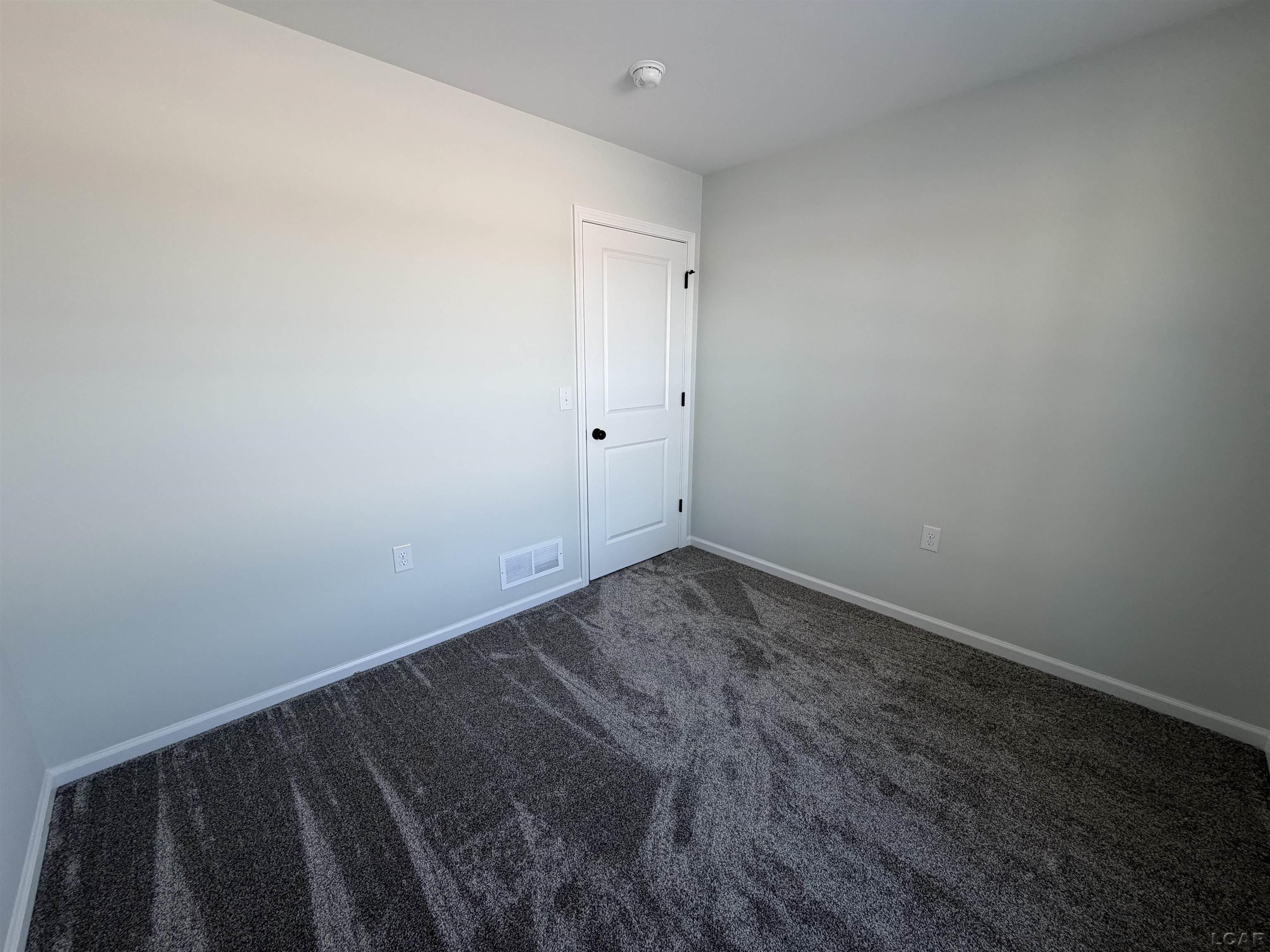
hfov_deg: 102.1
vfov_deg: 85.7
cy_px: 476
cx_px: 635
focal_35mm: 14
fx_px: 514
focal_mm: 2.22
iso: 80
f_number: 2.2
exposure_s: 1/121
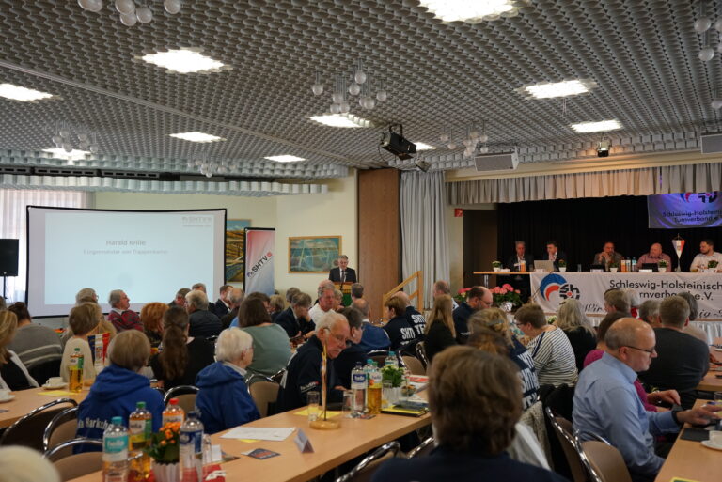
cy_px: 241
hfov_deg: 54.4
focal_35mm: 35
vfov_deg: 37.9
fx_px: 702
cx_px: 361
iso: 1600
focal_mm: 35
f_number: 3.5
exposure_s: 1/160
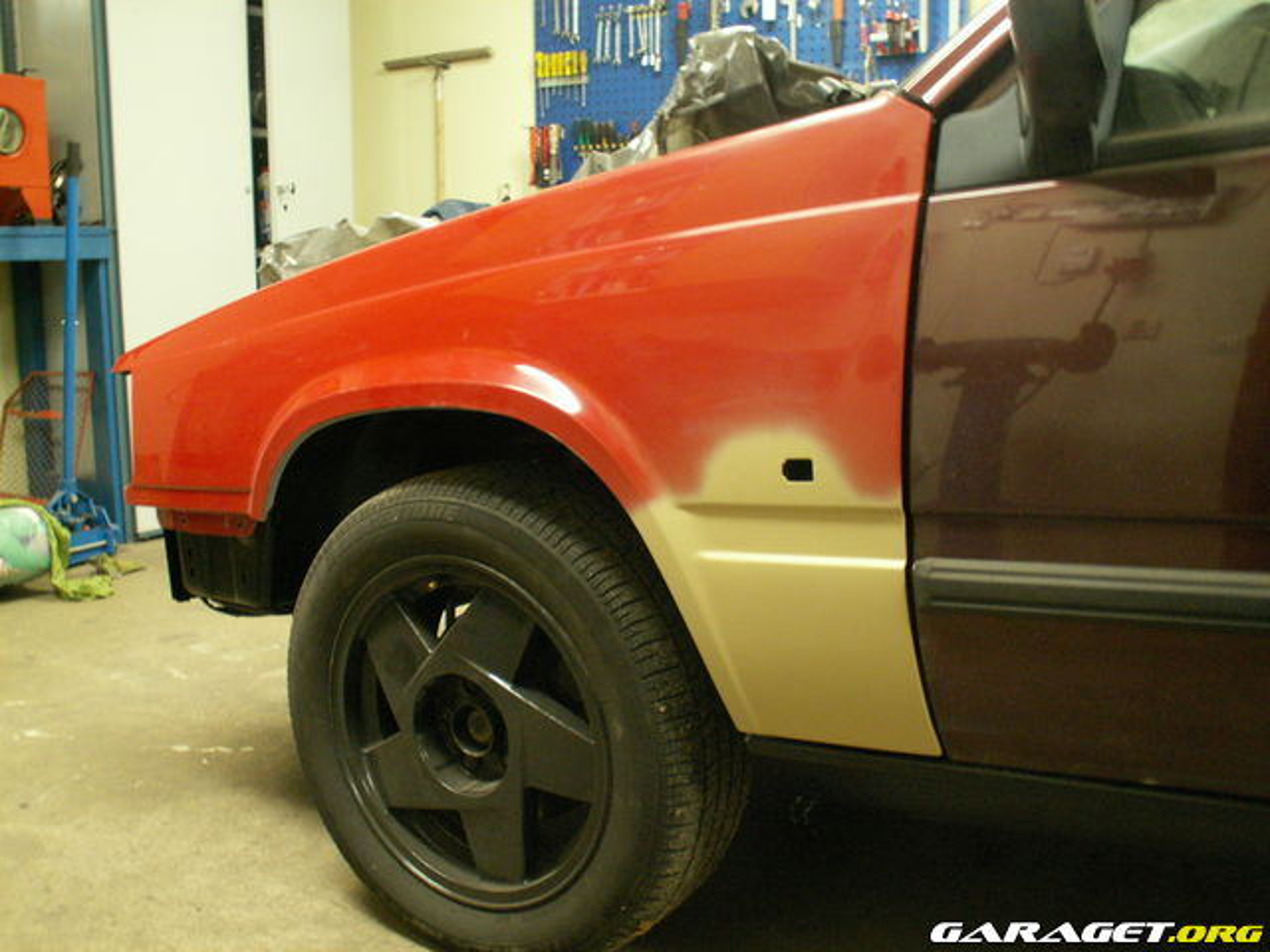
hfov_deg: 52.6
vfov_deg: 40.7
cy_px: 476
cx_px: 635
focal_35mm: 35
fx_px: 1284
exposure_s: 1/4
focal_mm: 5.86
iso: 160
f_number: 2.8
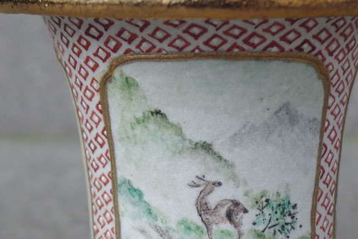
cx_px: 210
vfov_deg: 10.3
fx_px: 1323
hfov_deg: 15.4
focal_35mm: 133
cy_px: 201
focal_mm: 14.1
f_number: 2.8
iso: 100
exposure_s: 1/160
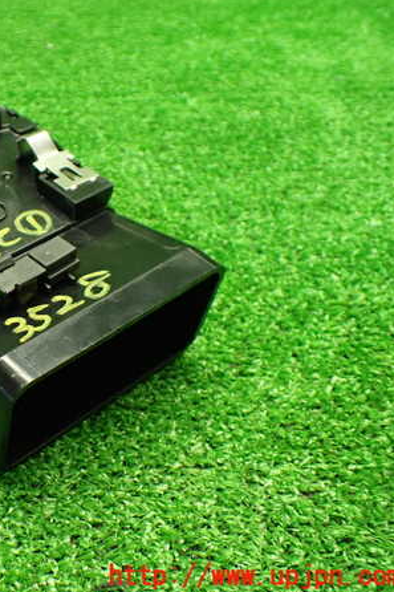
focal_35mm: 42
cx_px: 11
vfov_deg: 46.4
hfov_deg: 29.9
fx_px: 690
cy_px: 295
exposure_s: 1/100
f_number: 2.3
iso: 800
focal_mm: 5.4
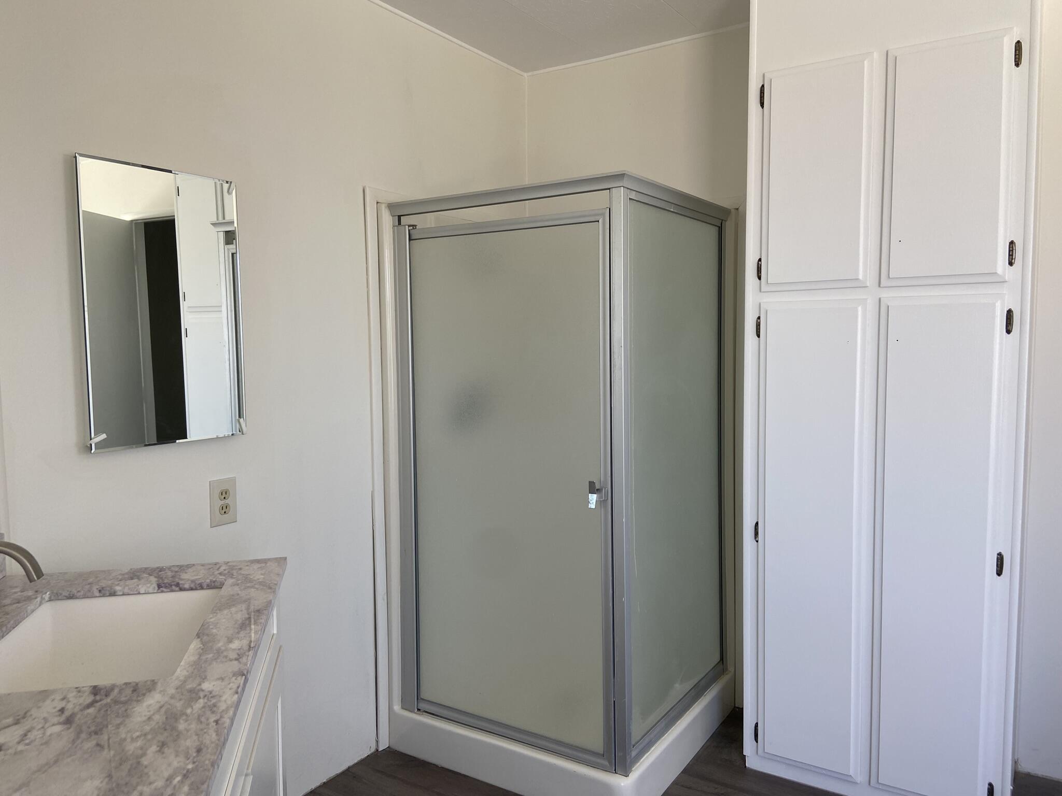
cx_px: 531
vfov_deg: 53.1
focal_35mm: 26
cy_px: 398
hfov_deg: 67.3
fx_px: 798
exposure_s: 1/122
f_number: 1.8
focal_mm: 4.25
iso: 50
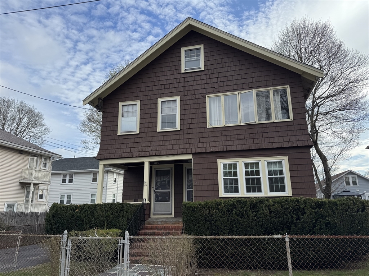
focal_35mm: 24
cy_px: 138
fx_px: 256
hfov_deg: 71.6
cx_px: 184
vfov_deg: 56.8
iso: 80
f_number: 1.78
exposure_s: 1/2959
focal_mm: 6.76
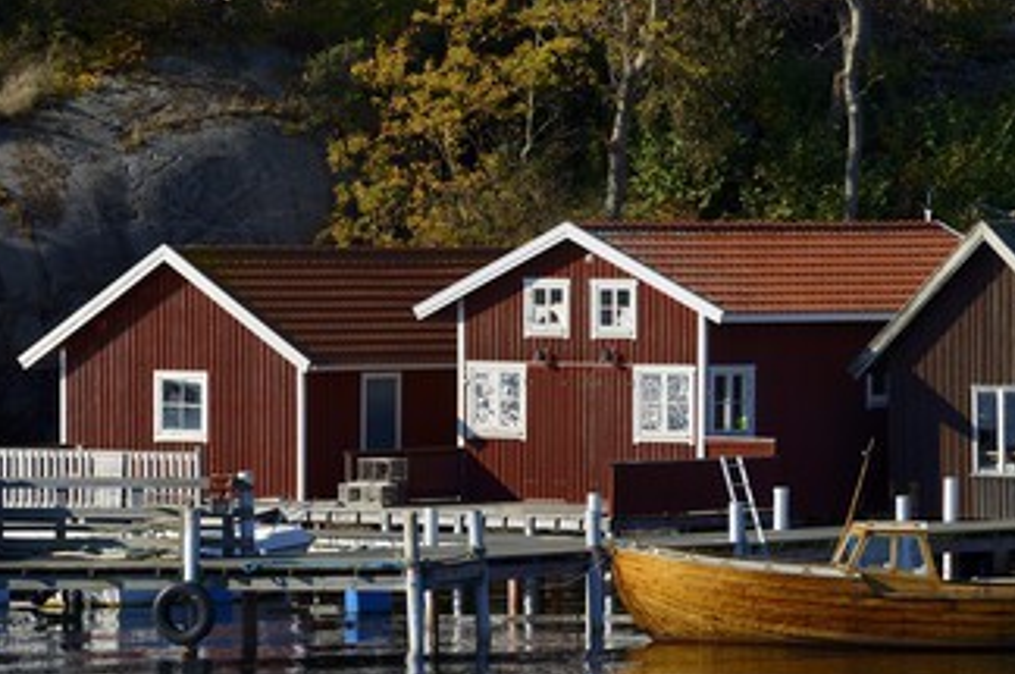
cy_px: 348
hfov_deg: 7.9
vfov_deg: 5.3
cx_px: 641
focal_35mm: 260
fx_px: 7320
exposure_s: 1/400
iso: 200
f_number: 10
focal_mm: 200
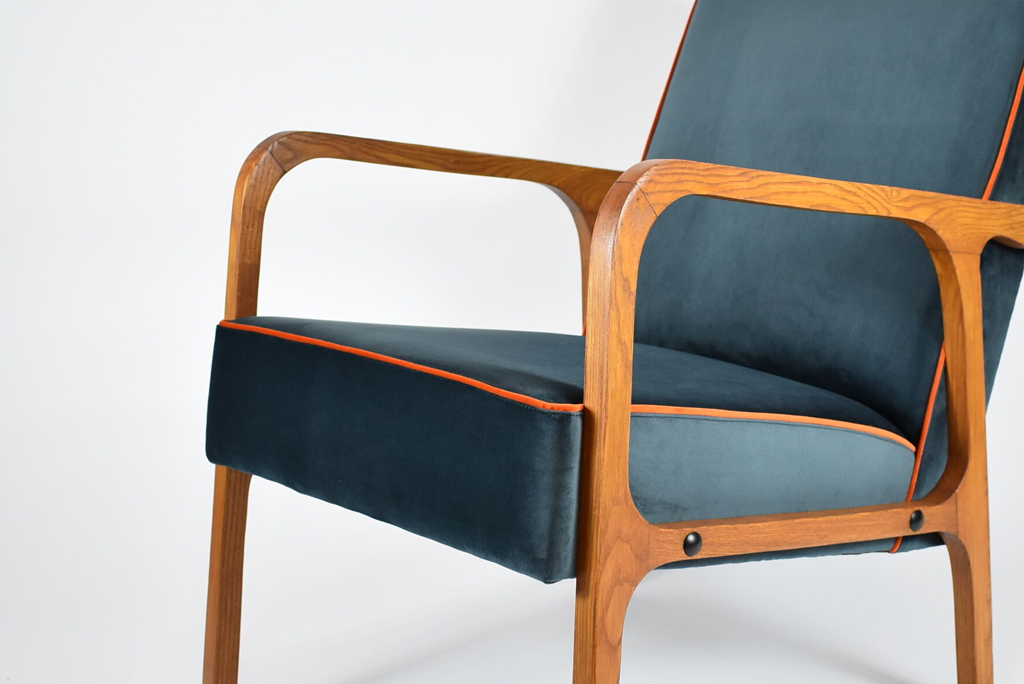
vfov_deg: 24.2
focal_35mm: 56
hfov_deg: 35.5
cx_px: 621
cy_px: 390
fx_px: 1594
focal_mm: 22
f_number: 4
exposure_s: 1/125
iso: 800
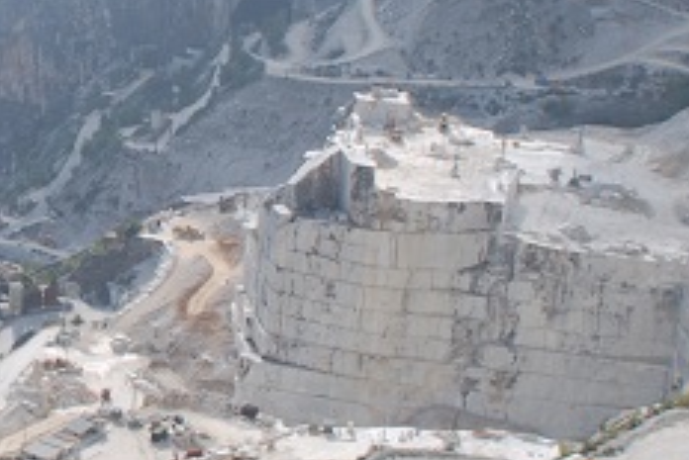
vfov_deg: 12.0
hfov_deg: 17.4
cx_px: -50
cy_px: 108
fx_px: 2183
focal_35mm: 114
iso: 100
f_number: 8
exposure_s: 1/250
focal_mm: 22
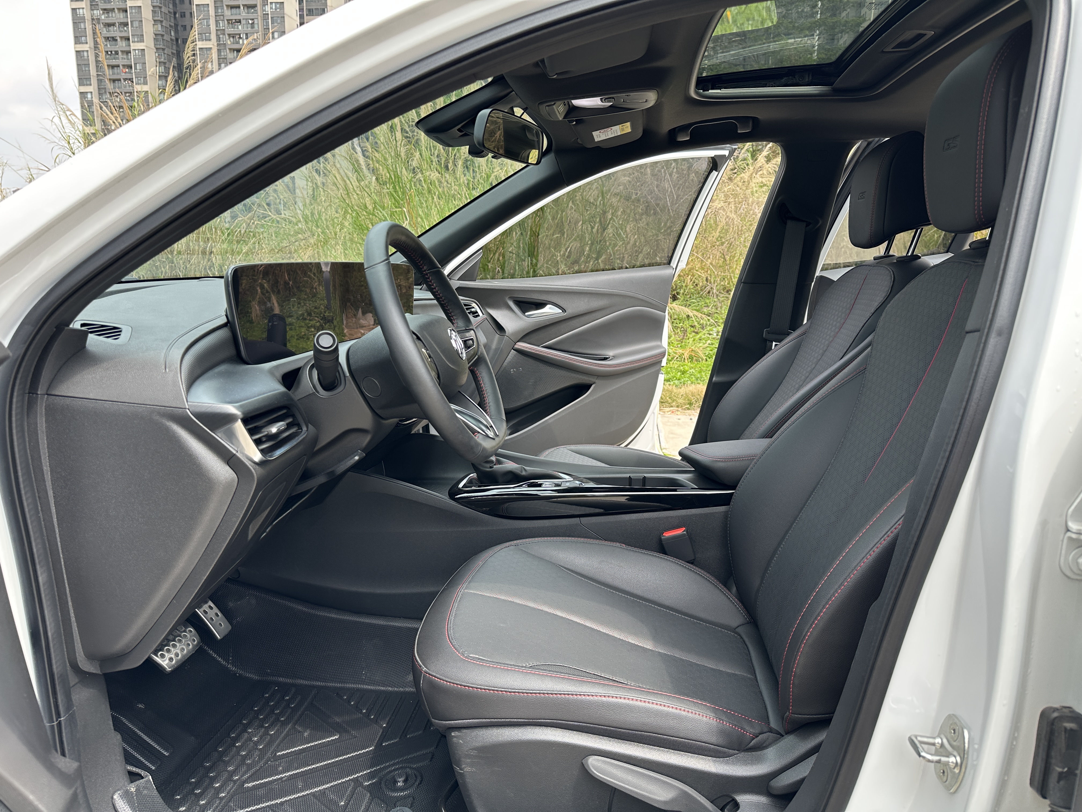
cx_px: 541
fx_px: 750
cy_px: 406
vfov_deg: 56.8
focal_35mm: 24
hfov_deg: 71.6
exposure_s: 1/570
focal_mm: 6.86
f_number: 1.78
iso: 80
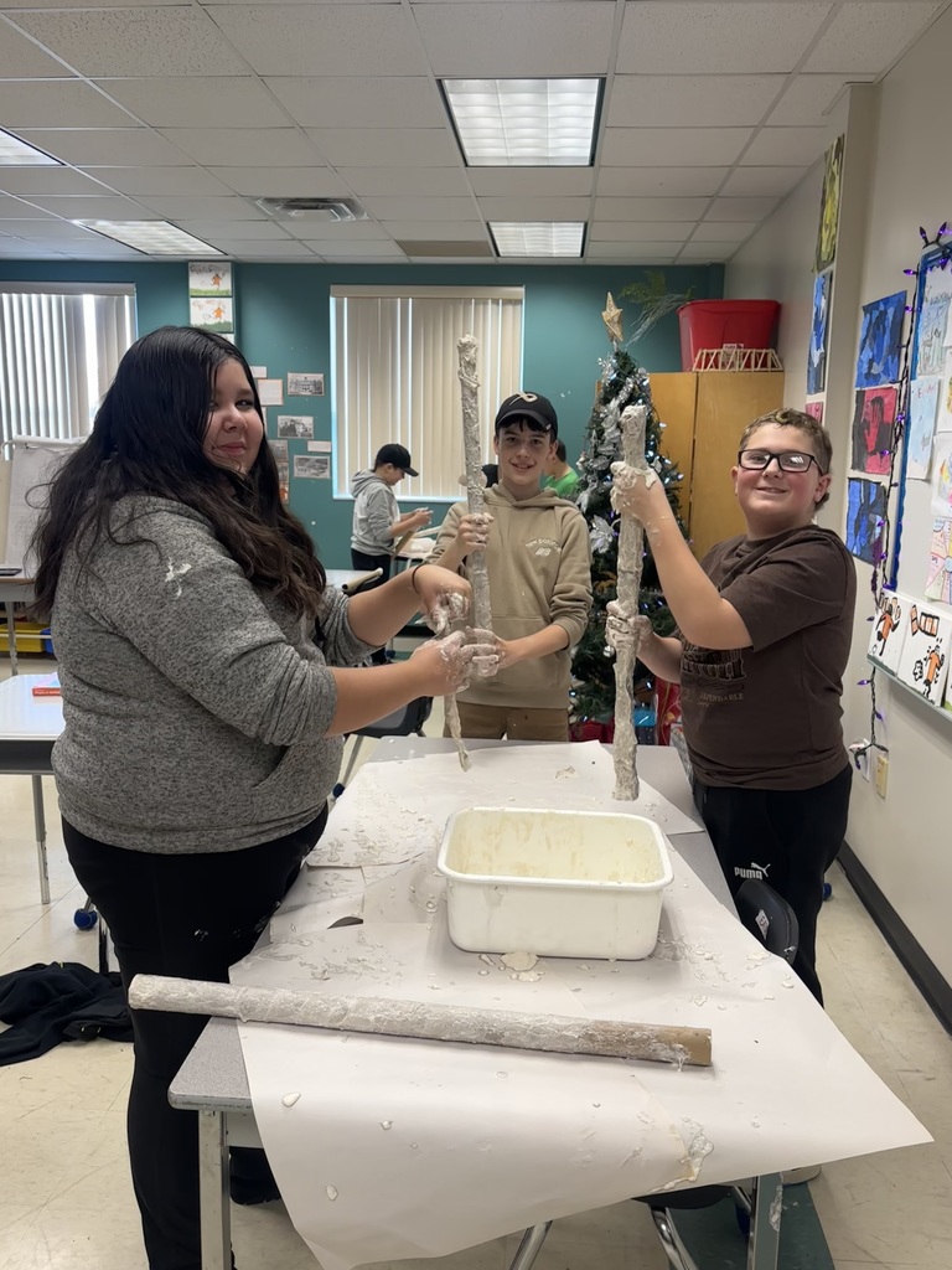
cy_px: 635
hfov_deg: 53.1
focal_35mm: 26
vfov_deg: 67.3
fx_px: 953
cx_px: 476
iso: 80
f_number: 1.6
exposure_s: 1/59
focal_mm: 5.96
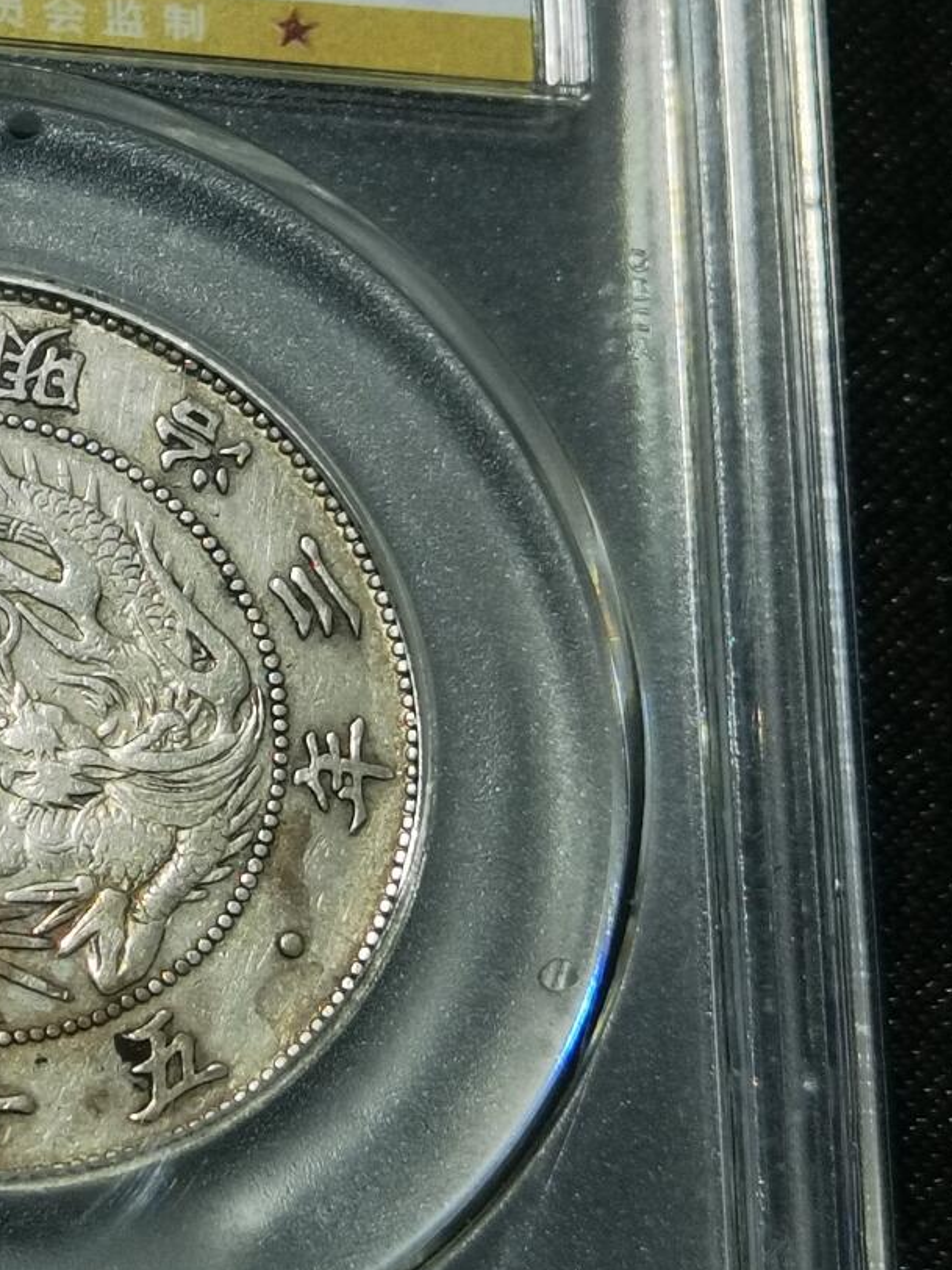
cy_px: 443
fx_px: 4877
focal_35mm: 133
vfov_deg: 14.8
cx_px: -61
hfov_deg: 11.0
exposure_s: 1/100
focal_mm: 6.67
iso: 64
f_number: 1.9
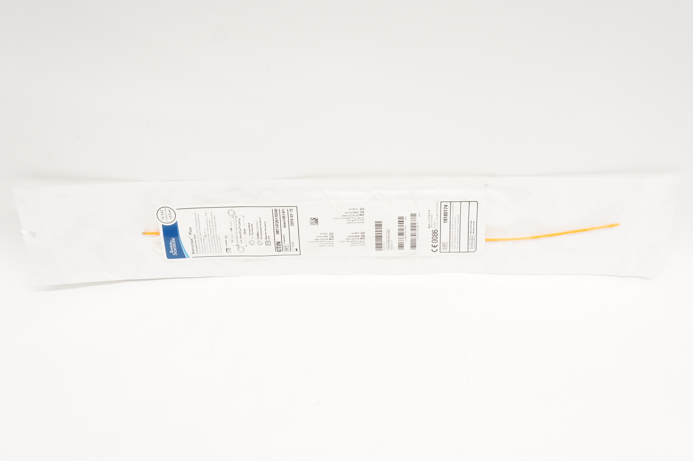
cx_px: 346
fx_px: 779
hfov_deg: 48.0
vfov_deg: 32.9
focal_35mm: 40
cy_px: 230
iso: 1600
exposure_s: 1/200
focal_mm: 27
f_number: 7.1
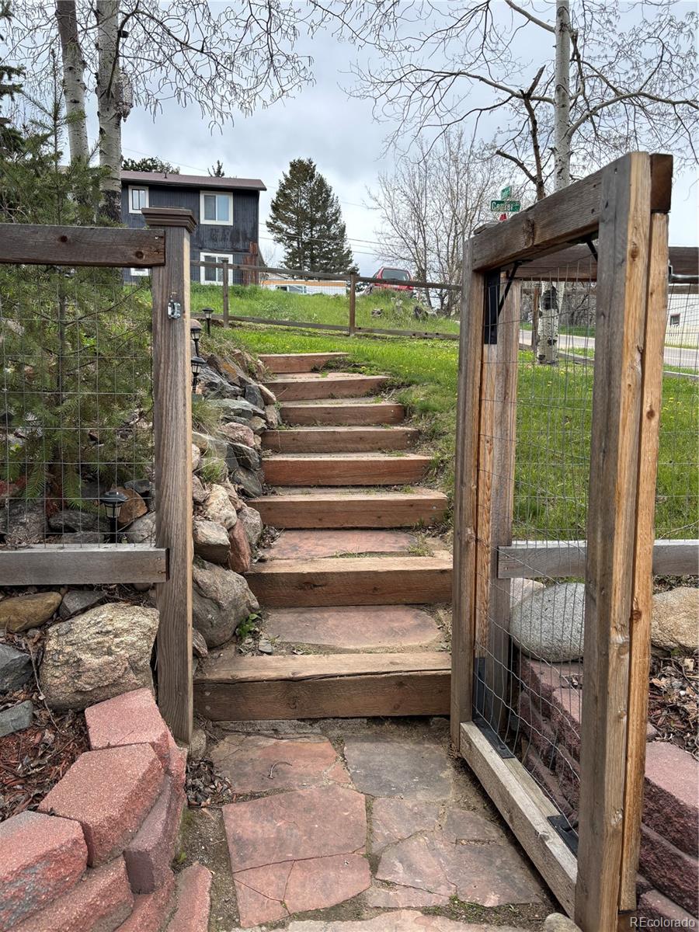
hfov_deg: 53.1
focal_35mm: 26
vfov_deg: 67.3
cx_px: 350
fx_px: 700
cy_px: 466
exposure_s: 1/1783
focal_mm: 5.96
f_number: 1.6
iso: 50
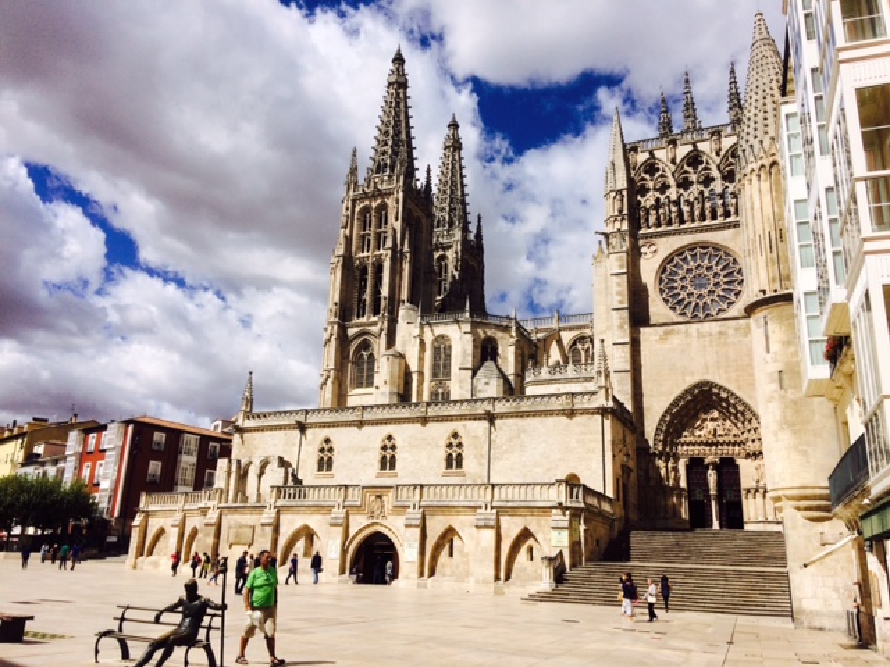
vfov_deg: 48.2
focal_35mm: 29
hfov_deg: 61.7
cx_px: 445
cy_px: 334
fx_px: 746
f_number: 2.2
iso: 32
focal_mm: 4.15
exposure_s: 1/5128
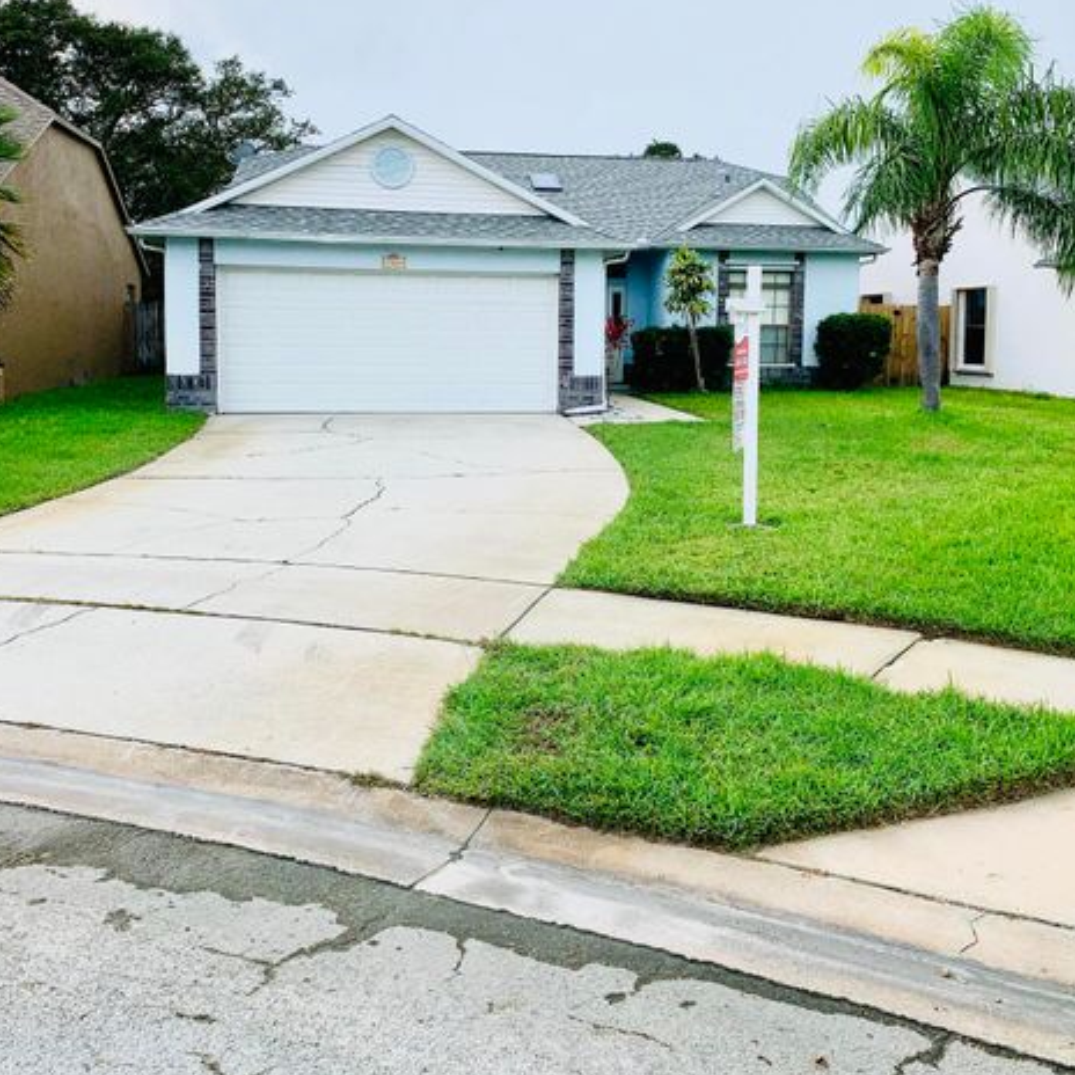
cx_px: 563
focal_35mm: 33
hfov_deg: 49.7
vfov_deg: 49.4
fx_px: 1159
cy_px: 418
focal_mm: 4.25
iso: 25
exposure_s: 1/1190
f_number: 1.8
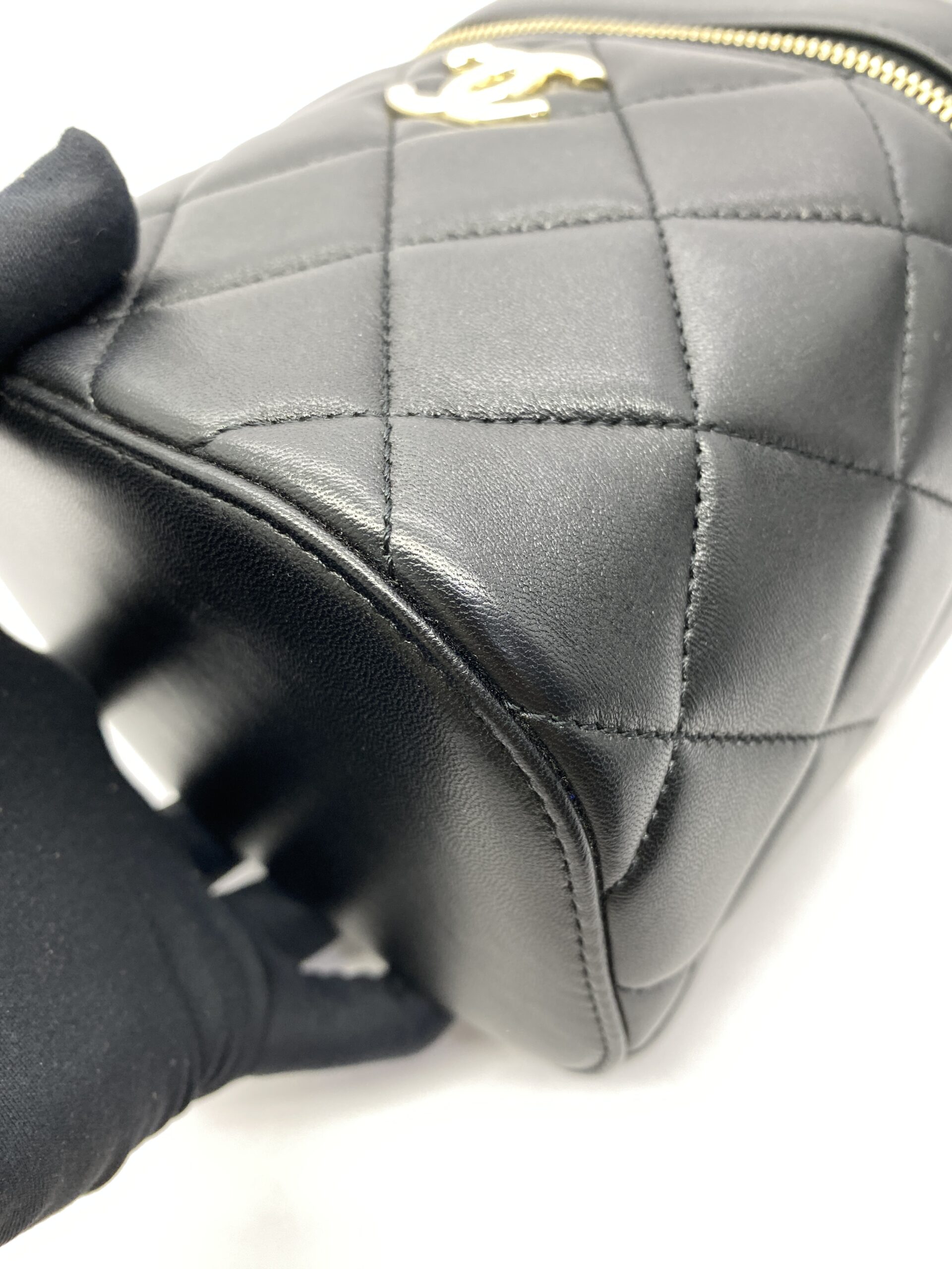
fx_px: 917
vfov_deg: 69.4
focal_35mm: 25
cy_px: 634
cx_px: 476
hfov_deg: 54.9
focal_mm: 4.25
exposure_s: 1/100
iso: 125
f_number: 1.8
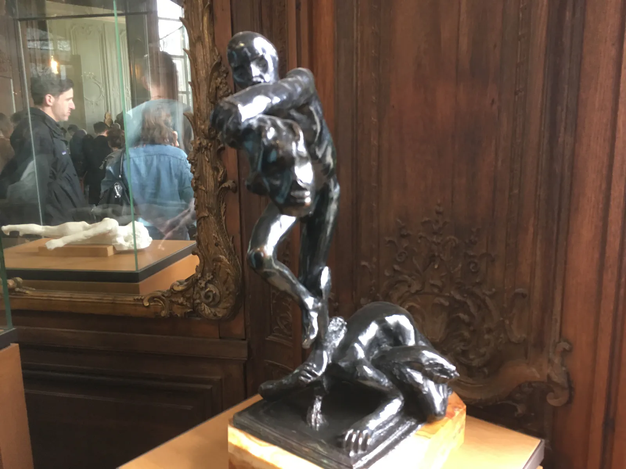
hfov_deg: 61.7
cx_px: 313
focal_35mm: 29
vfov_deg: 48.2
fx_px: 524
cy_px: 234
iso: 100
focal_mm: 4.15
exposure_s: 1/30
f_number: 2.2
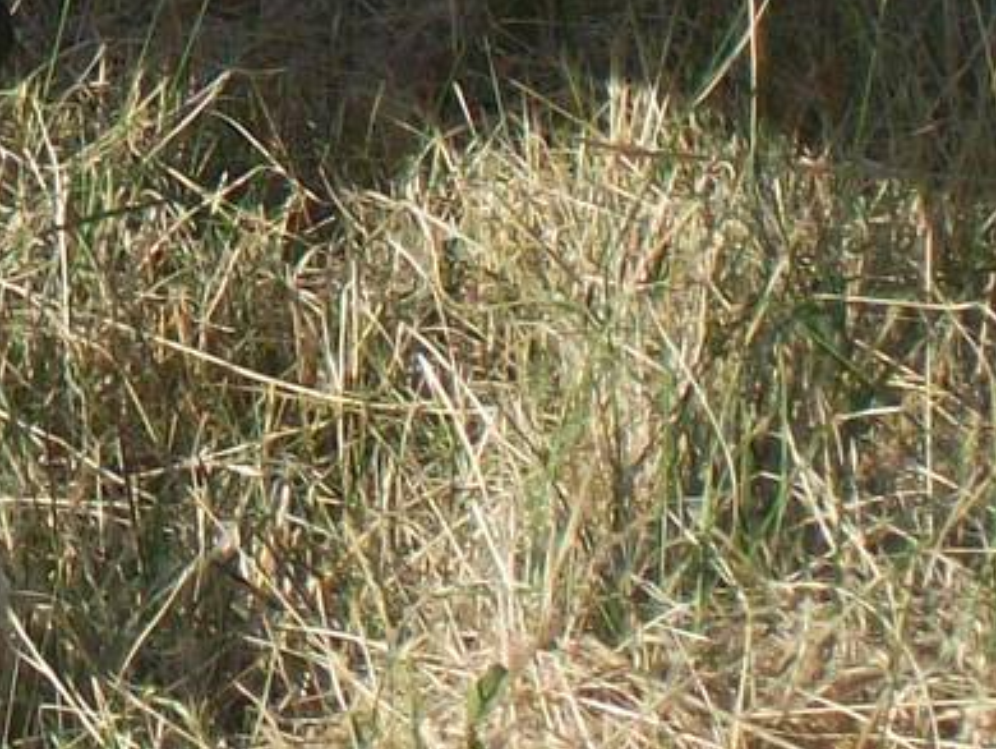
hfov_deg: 4.4
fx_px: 12754
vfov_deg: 3.3
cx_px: -963
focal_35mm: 443
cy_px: -578
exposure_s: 1/458
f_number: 4.8
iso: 80
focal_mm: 18
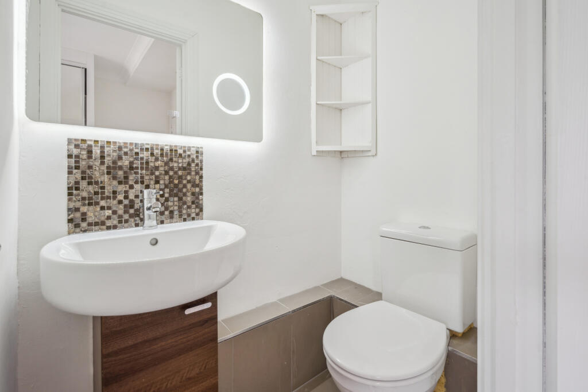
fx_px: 261
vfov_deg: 73.8
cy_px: 196
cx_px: 294
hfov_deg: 96.7
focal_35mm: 16
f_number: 7.1
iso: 200
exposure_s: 1/15
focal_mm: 16
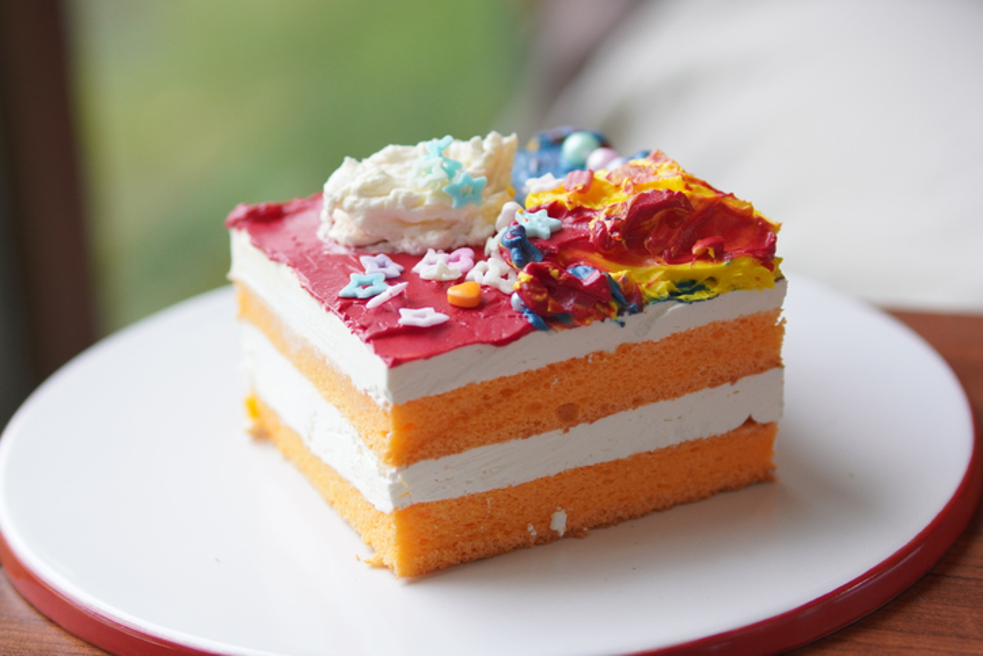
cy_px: 328
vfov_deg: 10.8
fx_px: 3482
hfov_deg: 16.1
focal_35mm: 128
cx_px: 492
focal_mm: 85
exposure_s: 1/1250
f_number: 3.2
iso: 800
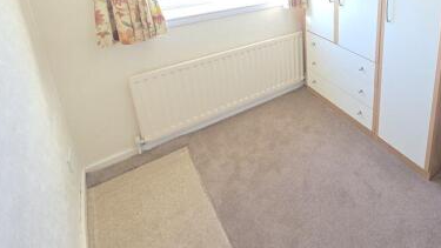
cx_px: 335
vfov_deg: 45.6
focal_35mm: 22
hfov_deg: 74.9
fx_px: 257
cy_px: 16
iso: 50
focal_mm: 2.2
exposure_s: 1/50
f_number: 2.2
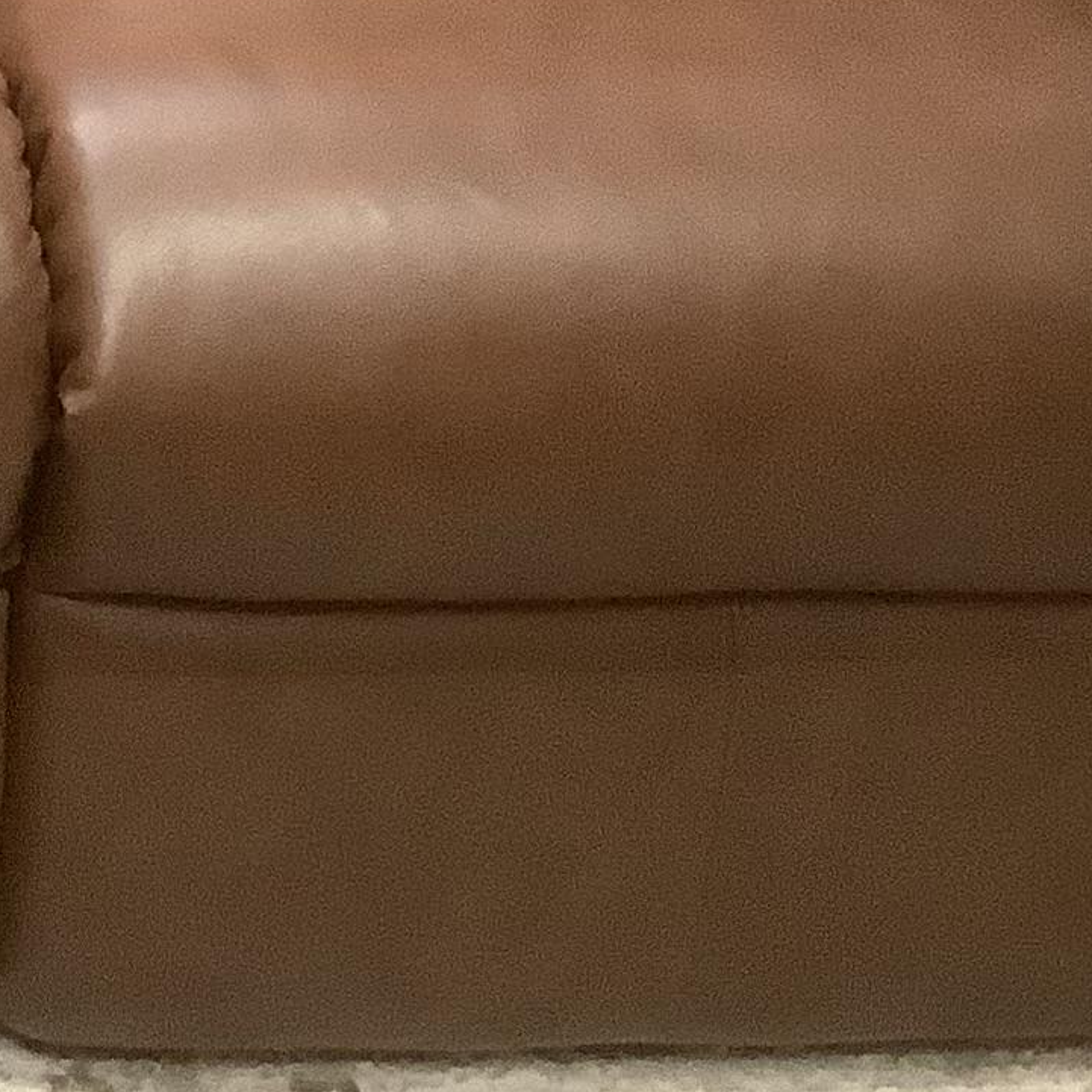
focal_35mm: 124
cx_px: -516
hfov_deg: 13.3
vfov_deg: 13.3
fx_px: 4426
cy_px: -565
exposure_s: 1/50
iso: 320
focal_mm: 3.3
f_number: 2.4
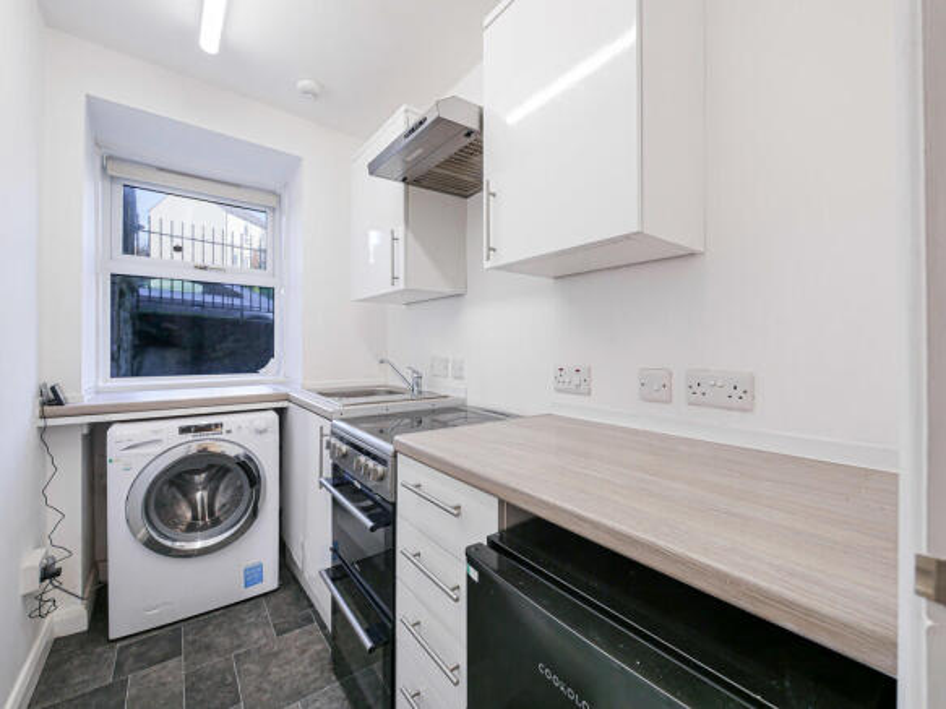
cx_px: 473
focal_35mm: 14
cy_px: 354
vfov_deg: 85.7
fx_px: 383
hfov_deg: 102.1
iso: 400
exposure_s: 1/60
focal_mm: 7
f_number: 4
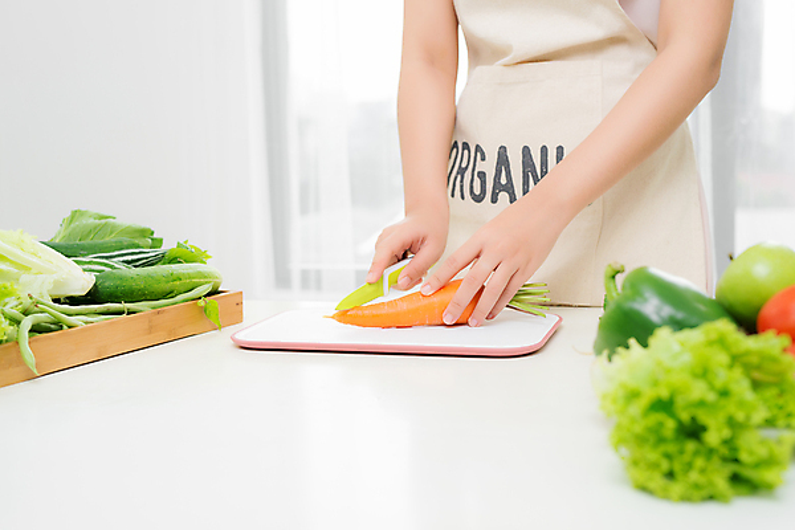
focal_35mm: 50
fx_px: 1104
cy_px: 265
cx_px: 398
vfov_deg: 27.0
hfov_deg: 39.6
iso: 100
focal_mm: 50
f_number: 4.5
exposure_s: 1/160
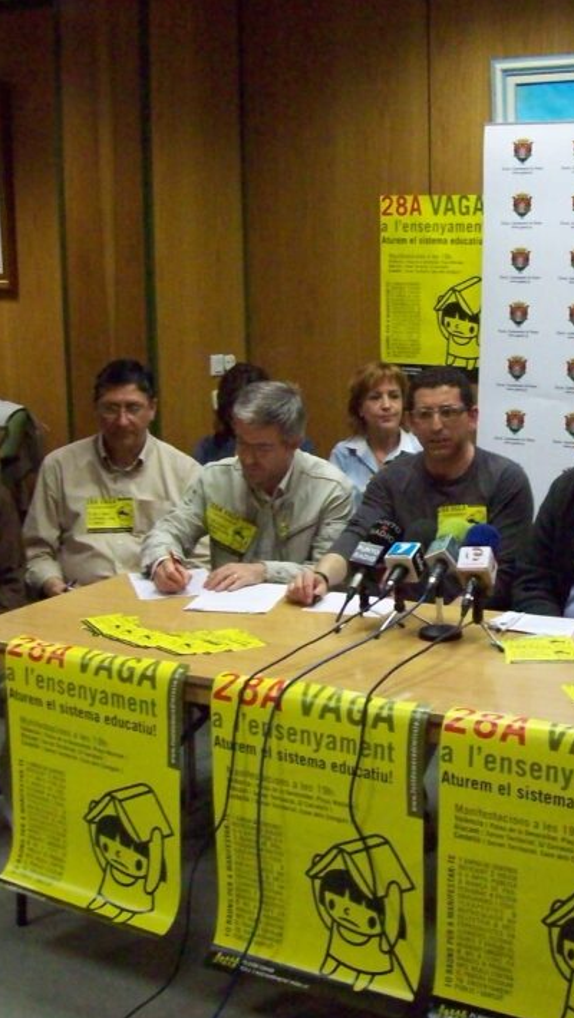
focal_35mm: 53
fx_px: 1432
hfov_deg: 22.3
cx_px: 479
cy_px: 515
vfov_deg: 39.2
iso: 403
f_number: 2.7
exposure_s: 1/128
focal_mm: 6
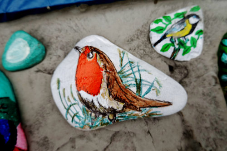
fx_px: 151
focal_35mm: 24
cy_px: 76
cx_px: 114
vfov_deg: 53.2
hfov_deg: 73.7
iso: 100
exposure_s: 1/640
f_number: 2.8
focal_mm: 9
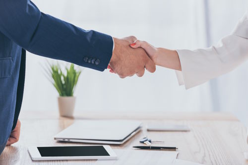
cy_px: 82
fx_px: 1377
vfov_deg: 6.9
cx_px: 124
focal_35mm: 200
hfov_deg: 10.3
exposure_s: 1/200
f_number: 4.5
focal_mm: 200
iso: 160
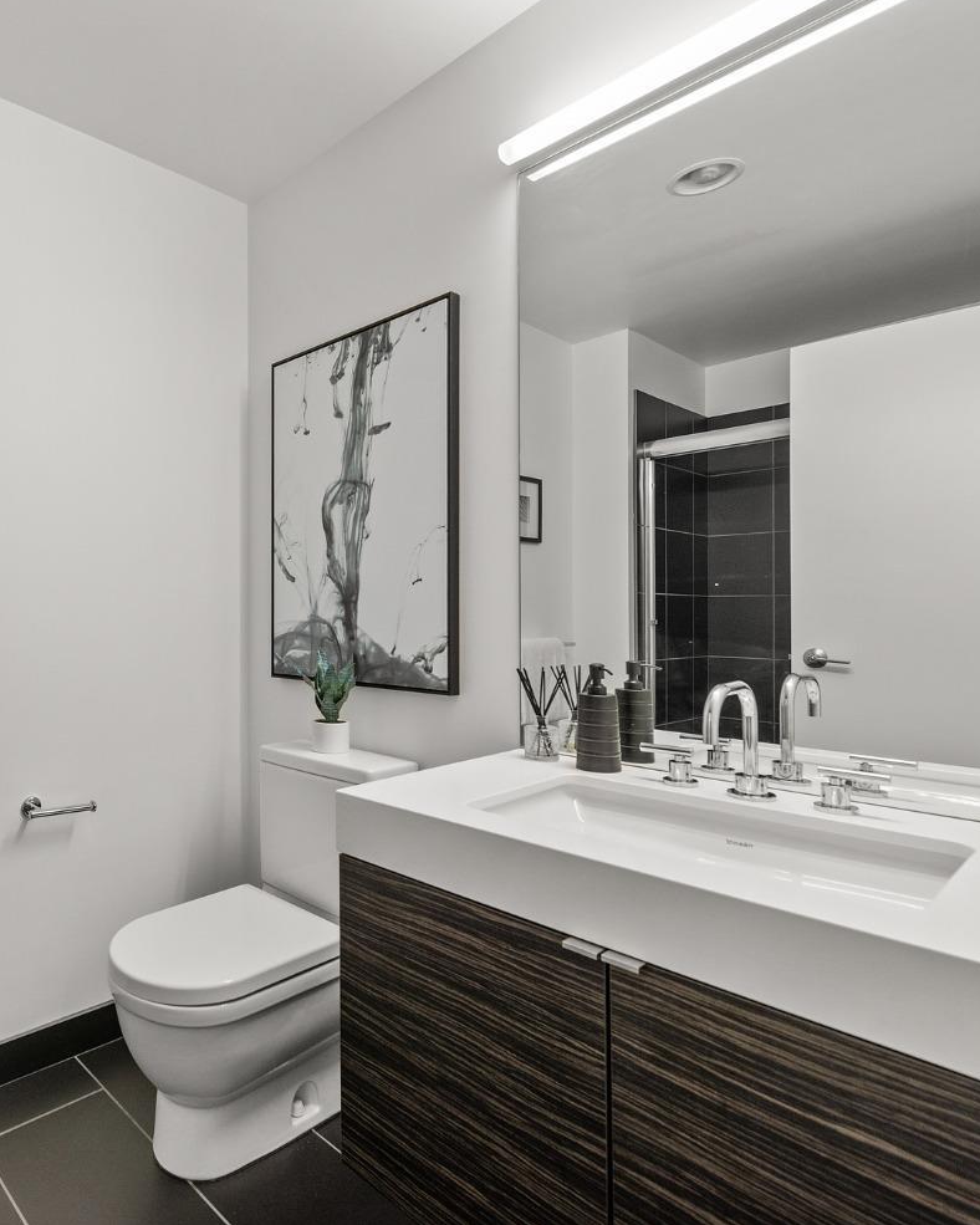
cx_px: 215
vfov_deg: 80.4
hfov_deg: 63.1
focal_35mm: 20
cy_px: 608
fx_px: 725
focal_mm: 14
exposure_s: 1/13
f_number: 6.3
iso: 125
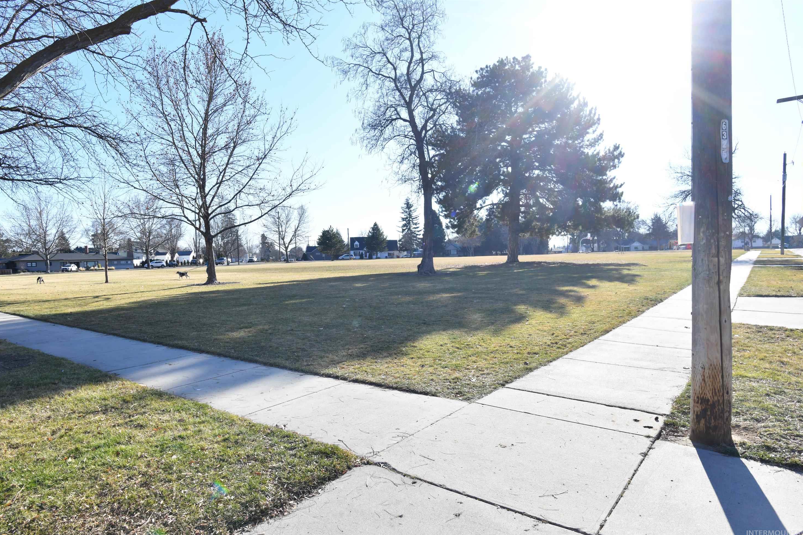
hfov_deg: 81.2
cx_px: 388
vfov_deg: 59.5
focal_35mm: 21
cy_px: 281
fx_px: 468
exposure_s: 1/320
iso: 400
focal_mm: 20
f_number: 11
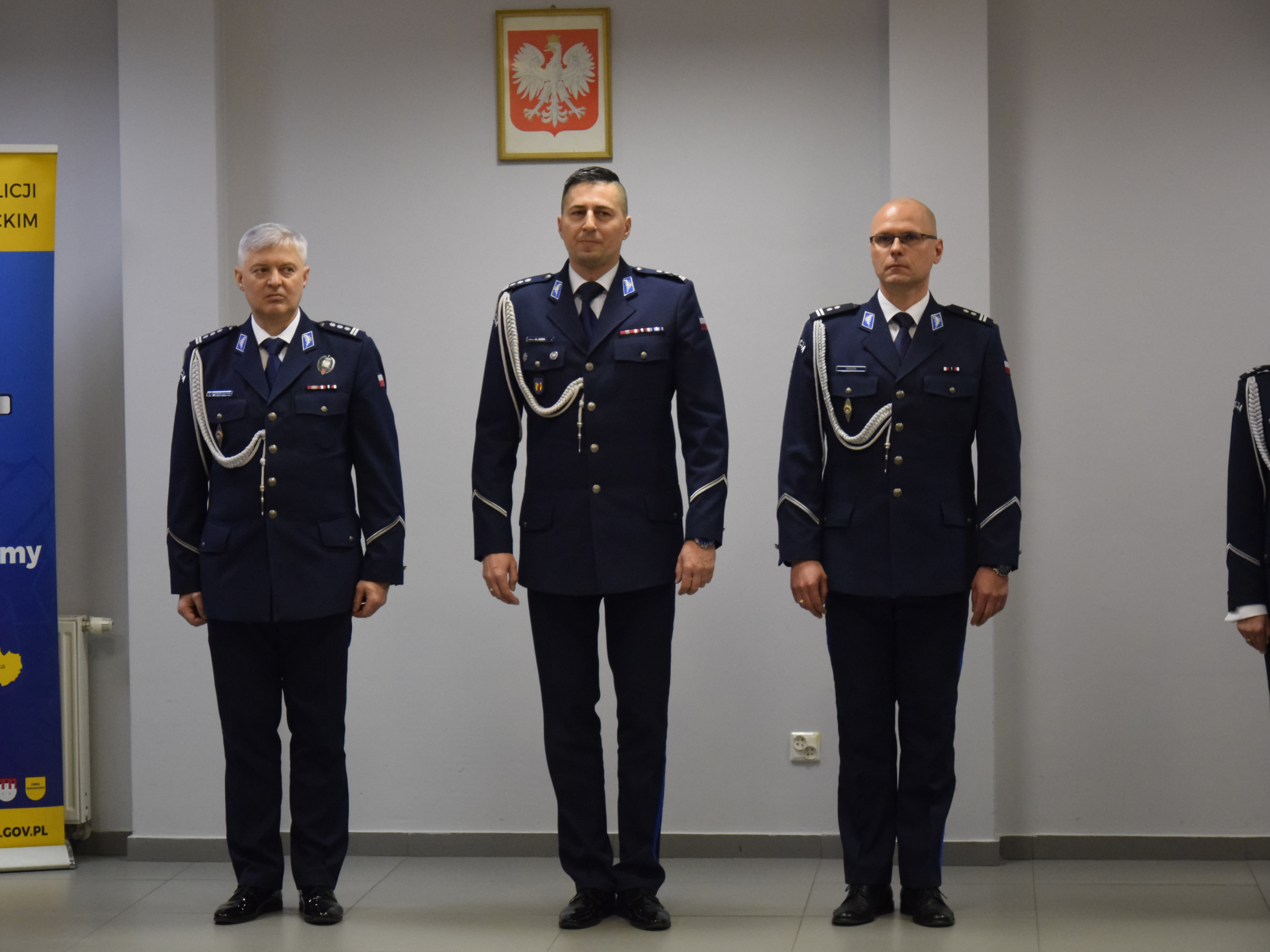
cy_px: 474
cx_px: 565
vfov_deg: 14.6
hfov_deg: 19.4
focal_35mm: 101
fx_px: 3705
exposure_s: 1/125
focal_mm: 62
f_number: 5.3
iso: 2800
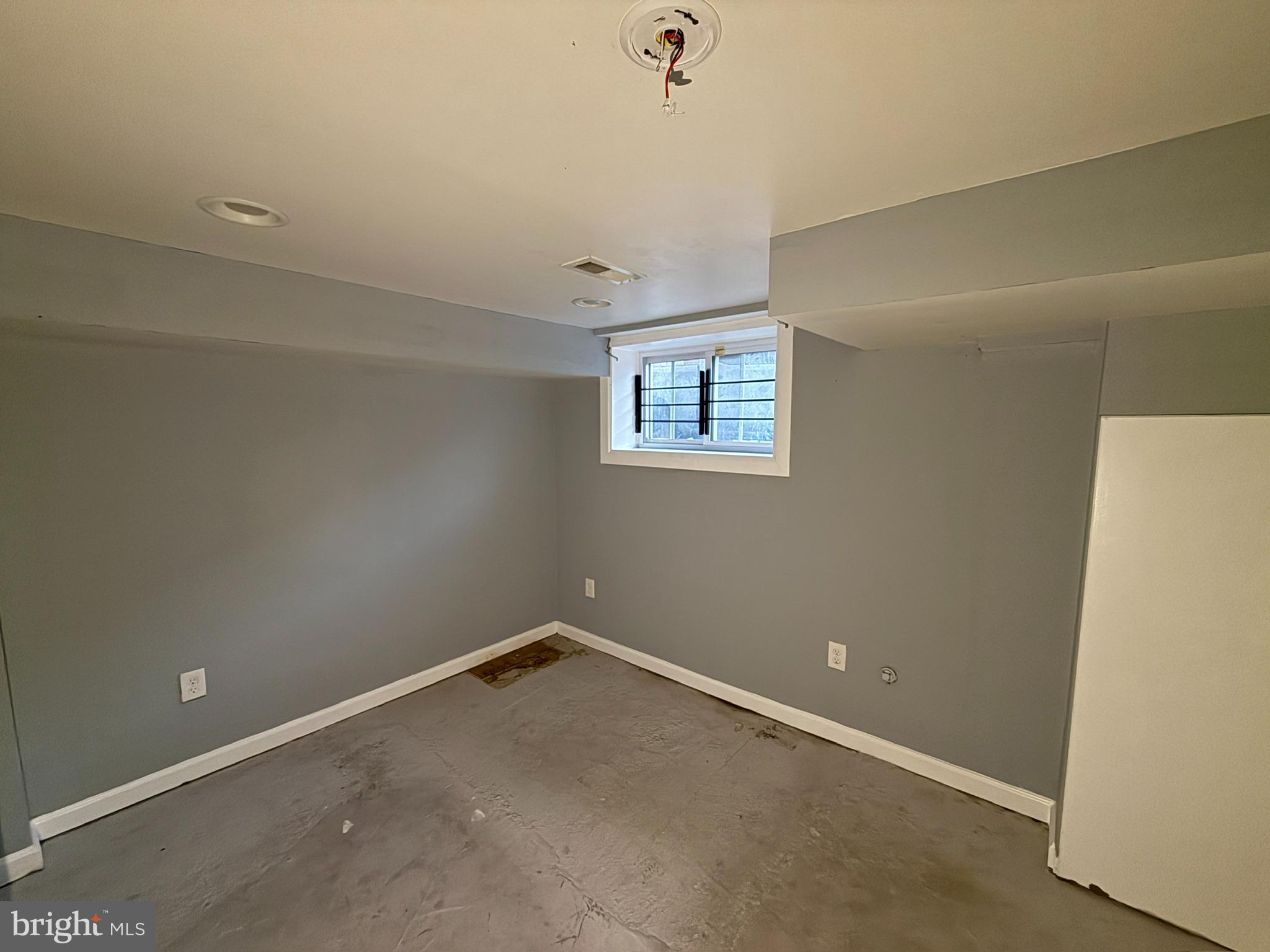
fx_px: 514
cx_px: 635
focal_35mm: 14
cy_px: 476
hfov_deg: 102.1
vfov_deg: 85.7
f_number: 2.2
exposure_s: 1/60
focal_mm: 2.22
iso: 640
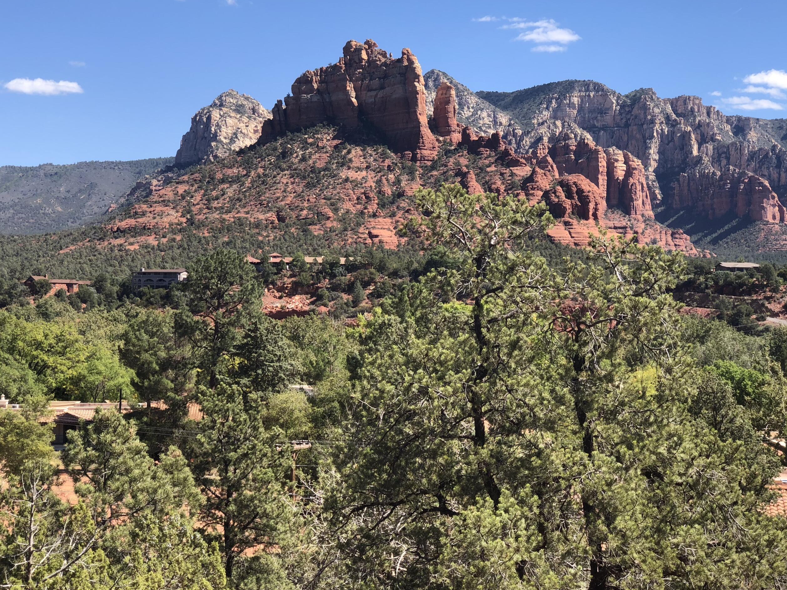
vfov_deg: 23.6
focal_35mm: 62
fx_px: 1410
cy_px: 279
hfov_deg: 31.2
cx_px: 434
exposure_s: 1/615
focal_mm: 6
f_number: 2.4
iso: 16
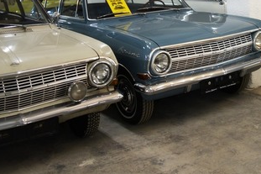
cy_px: 10
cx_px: 188
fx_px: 391
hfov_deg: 36.2
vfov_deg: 24.2
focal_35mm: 54
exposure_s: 1/60
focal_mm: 10.4
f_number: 1.8
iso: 200
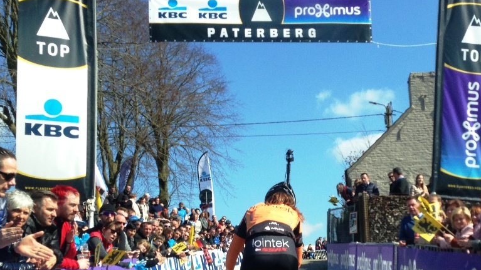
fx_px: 612
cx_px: 287
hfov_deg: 42.7
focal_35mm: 48
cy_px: 180
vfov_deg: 24.8
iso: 50
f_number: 2.4
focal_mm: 4.12
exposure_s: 1/968
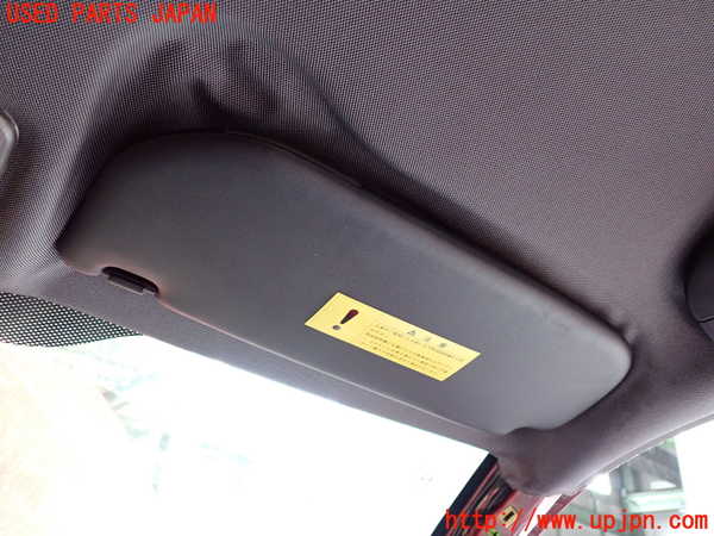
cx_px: 357
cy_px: 268
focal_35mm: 30
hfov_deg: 60.0
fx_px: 619
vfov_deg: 46.8
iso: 500
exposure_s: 1/30
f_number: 2.3
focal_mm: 5.4
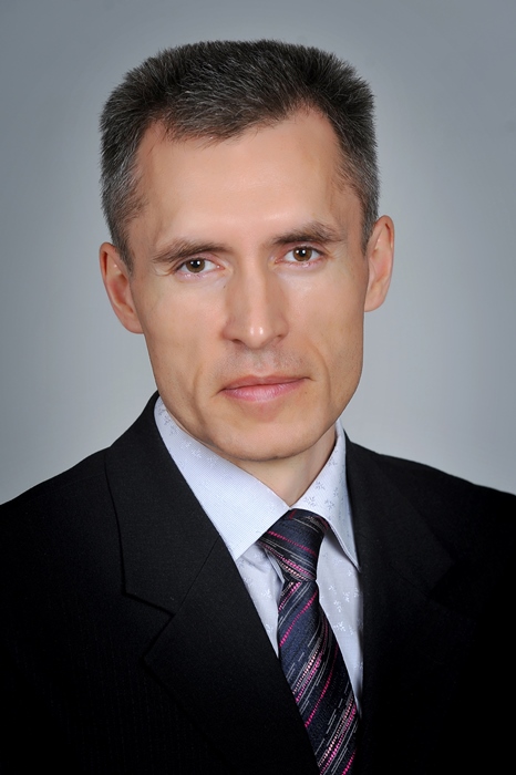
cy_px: 388
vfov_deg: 18.3
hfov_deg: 12.2
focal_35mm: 112
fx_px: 2410
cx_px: 258
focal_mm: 112
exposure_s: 1/125
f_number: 6.3
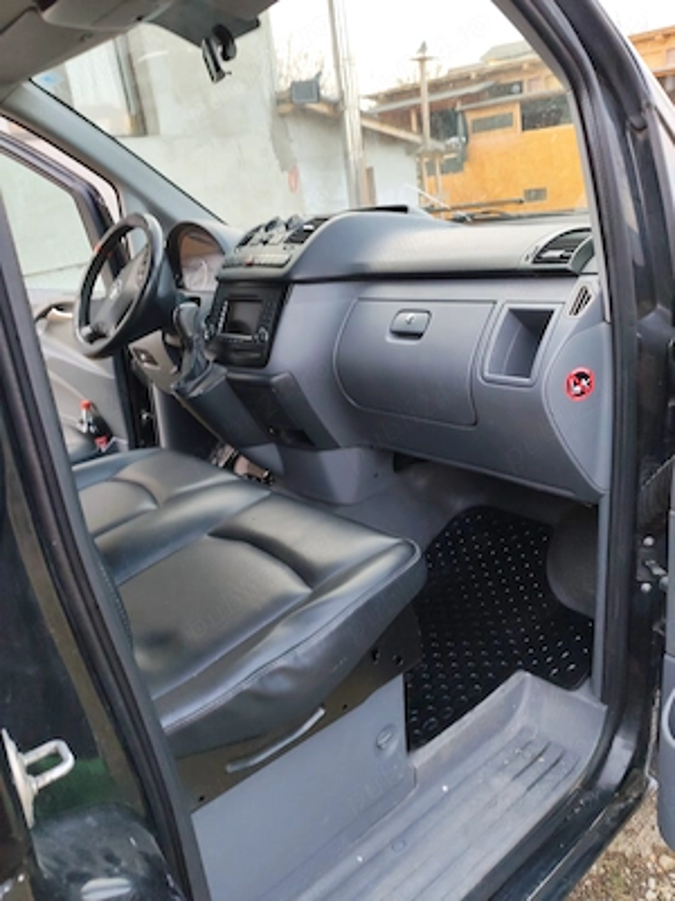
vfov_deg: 65.3
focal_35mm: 27
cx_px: 338
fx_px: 702
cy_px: 450
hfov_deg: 51.4
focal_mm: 6.12
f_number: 1.9
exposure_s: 1/100
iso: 200
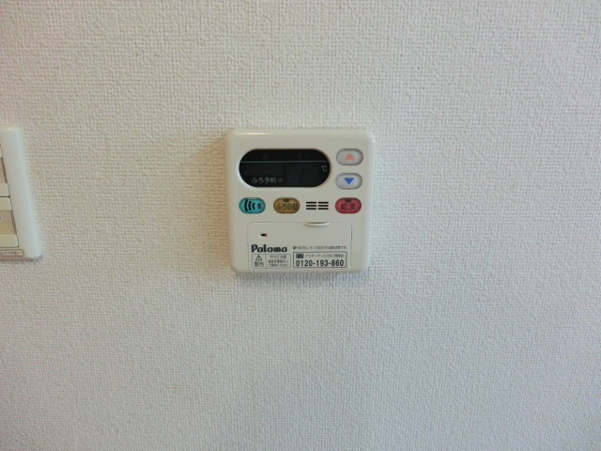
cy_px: 226
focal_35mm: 24
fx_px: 417
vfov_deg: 56.8
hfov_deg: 71.6
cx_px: 300
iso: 250
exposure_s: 1/60
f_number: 3.2
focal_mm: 4.3
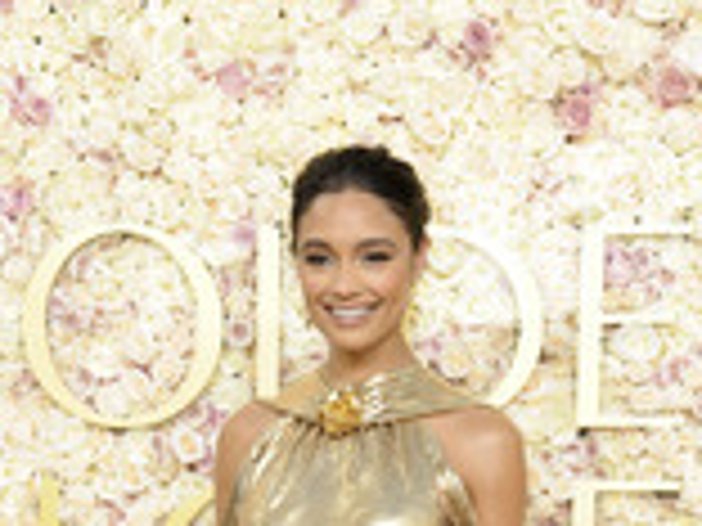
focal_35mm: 128
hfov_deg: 15.4
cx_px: 277
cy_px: 890
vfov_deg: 11.0
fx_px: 2596
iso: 1000
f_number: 11
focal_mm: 52
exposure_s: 1/250
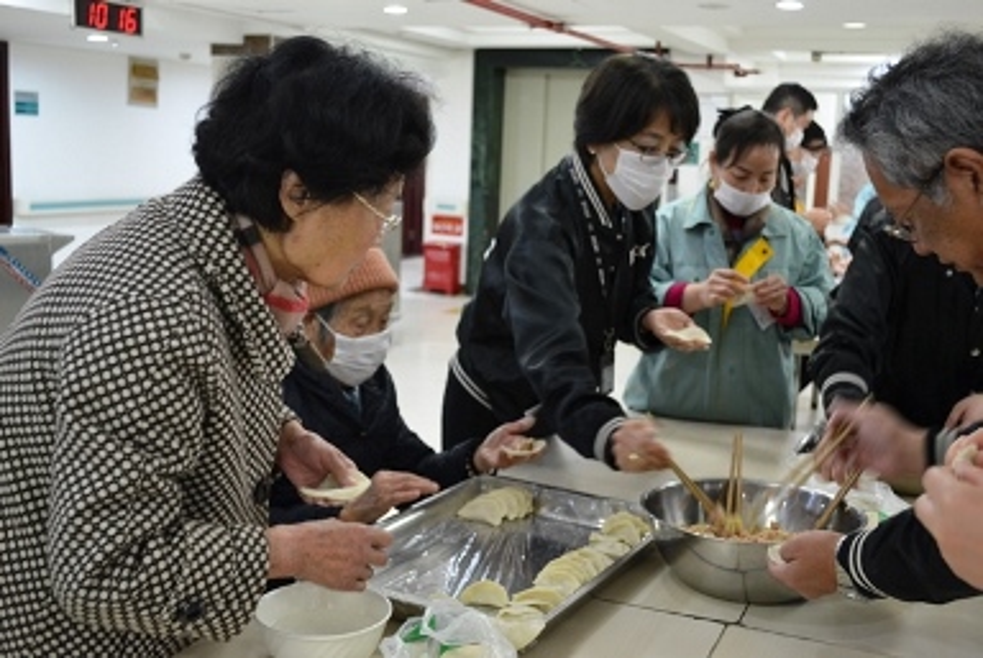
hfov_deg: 49.5
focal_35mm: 39
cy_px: 329
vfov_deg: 34.3
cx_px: 492
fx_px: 1066
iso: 500
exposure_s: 1/15
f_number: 4.2
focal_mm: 26
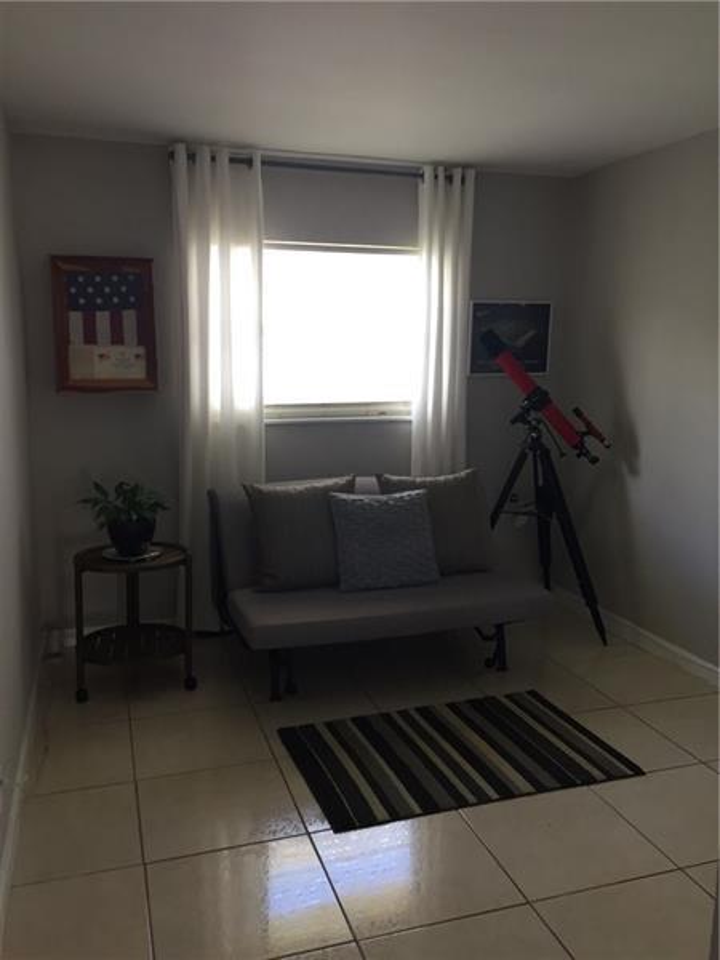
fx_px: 804
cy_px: 480
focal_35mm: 29
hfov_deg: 48.2
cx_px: 360
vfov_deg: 61.7
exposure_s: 1/30
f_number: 2.2
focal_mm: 4.15
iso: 64
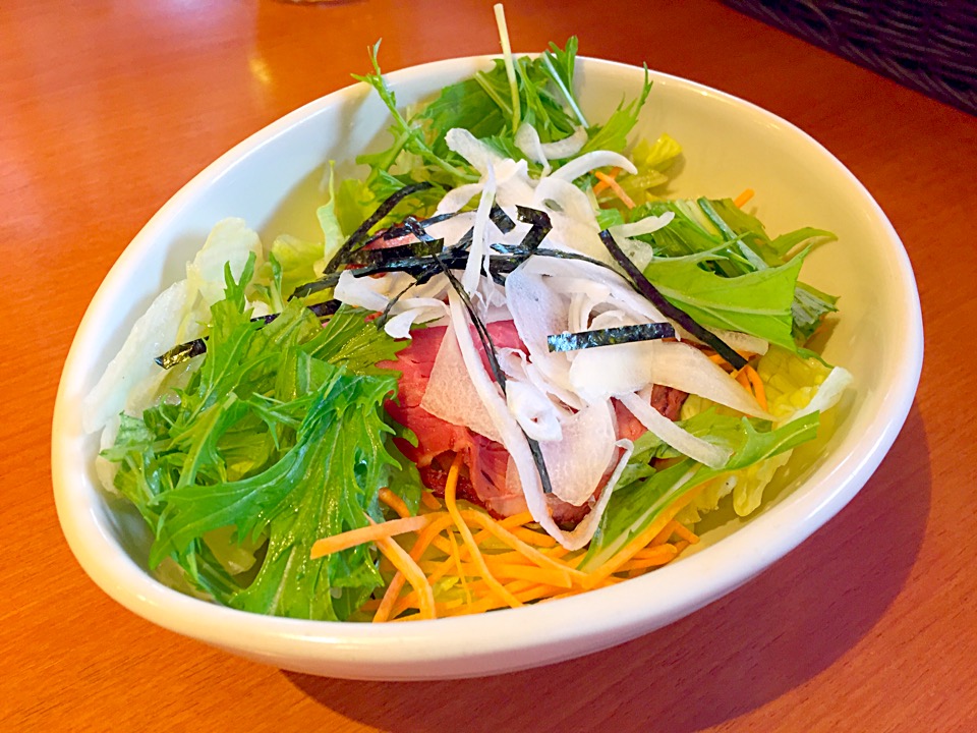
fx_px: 818
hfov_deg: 61.7
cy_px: 366
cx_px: 488
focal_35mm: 29
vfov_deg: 48.2
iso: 100
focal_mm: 4.15
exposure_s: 1/30
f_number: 2.2
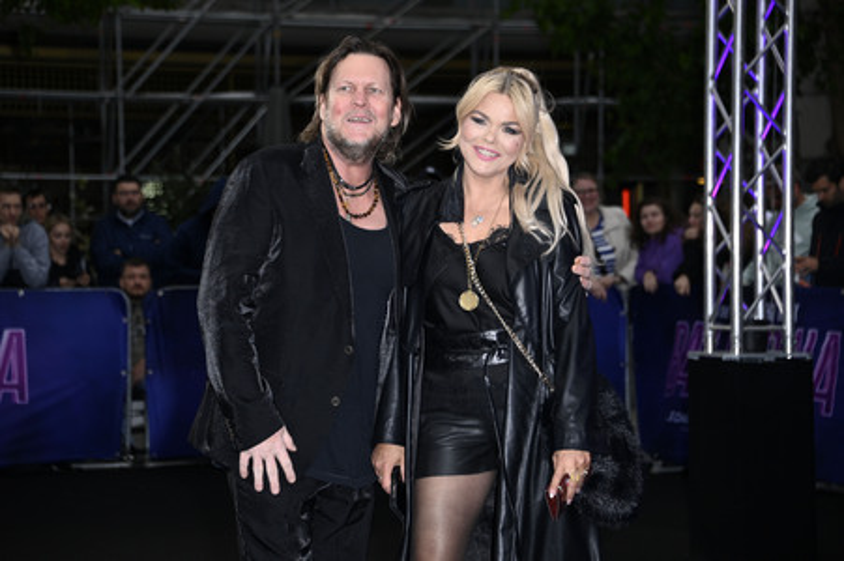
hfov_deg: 16.8
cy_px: 280
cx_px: 422
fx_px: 2858
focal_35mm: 122
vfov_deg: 11.2
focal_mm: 122
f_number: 5.6
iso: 320
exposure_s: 1/200
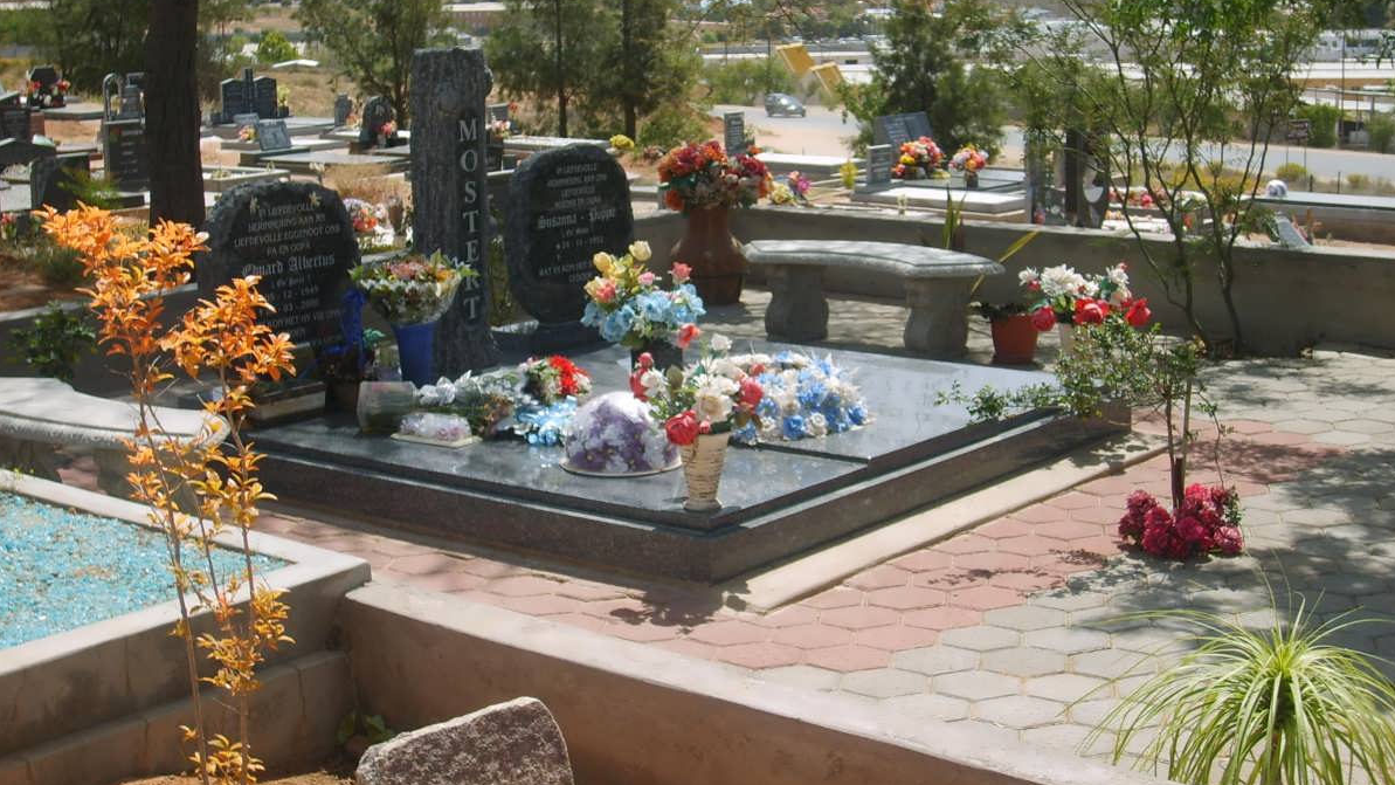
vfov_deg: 21.0
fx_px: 2108
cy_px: 287
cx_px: 699
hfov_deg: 36.6
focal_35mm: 57
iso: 50
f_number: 3.3
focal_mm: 8.7
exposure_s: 1/750
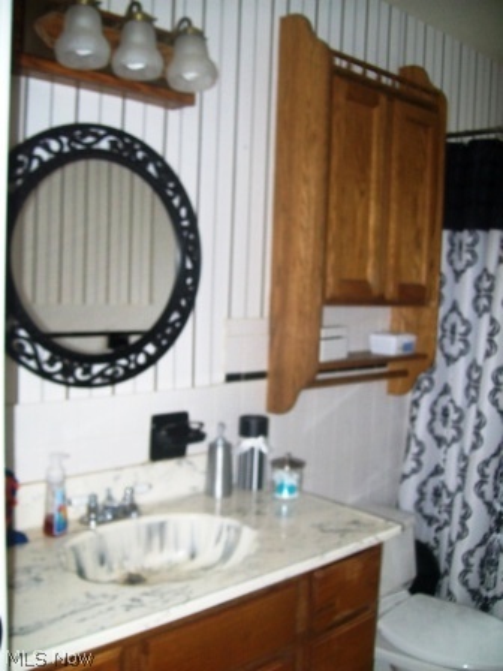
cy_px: 336
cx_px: 252
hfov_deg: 41.8
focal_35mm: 34
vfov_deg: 54.0
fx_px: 659
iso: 160
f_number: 2.7
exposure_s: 1/60
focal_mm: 6.1
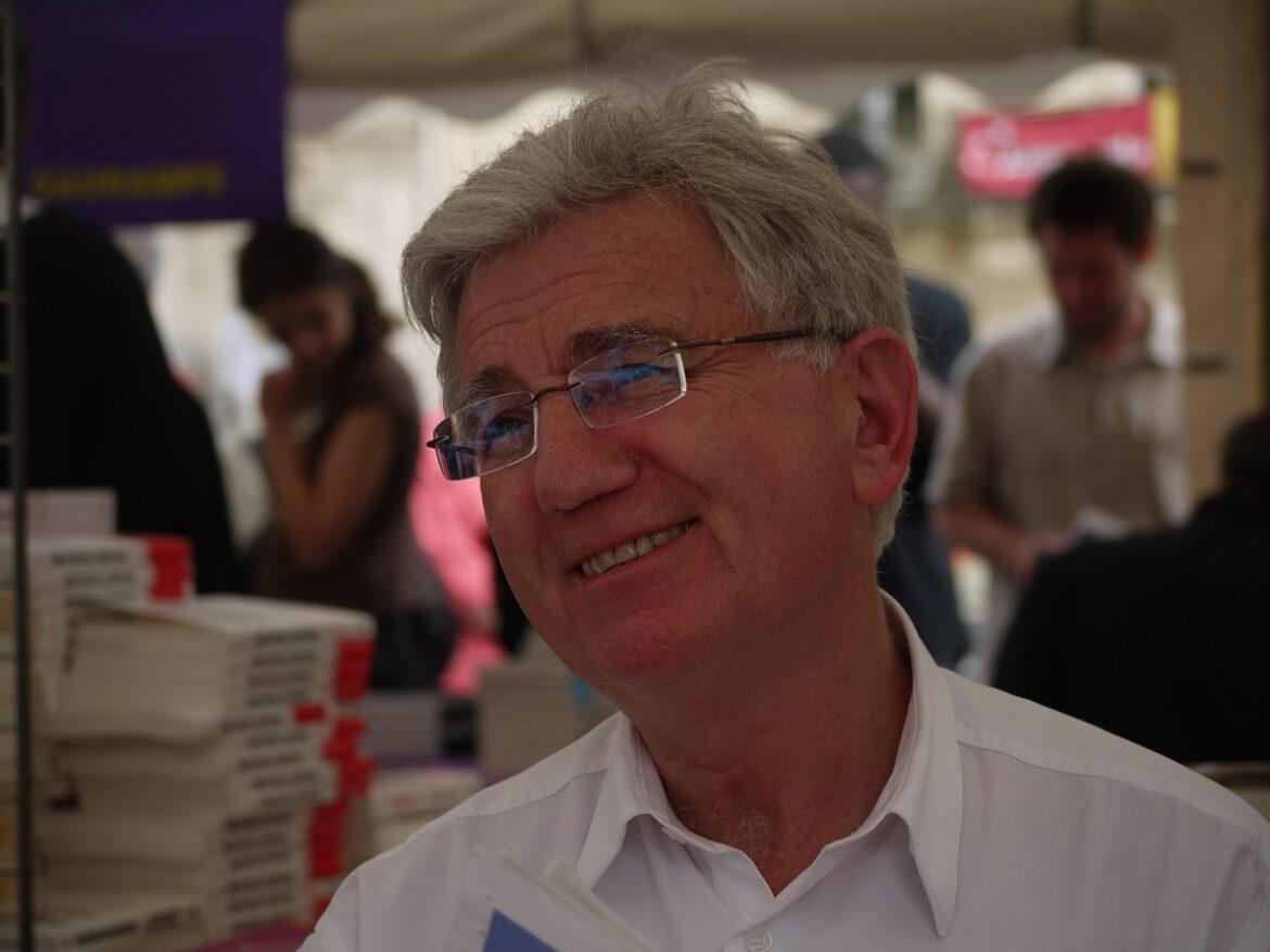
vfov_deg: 13.2
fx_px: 4108
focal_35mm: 112
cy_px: 476
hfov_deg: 17.6
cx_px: 635
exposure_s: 1/400
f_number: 4.1
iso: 100
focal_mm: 56
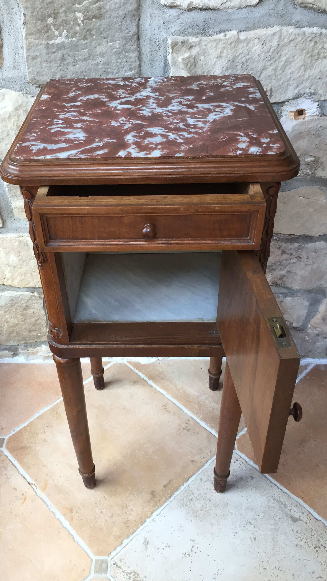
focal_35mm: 32
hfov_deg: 36.6
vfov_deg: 61.0
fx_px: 493
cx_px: 141
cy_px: 293
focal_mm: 4.15
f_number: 2.2
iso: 40
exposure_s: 1/33
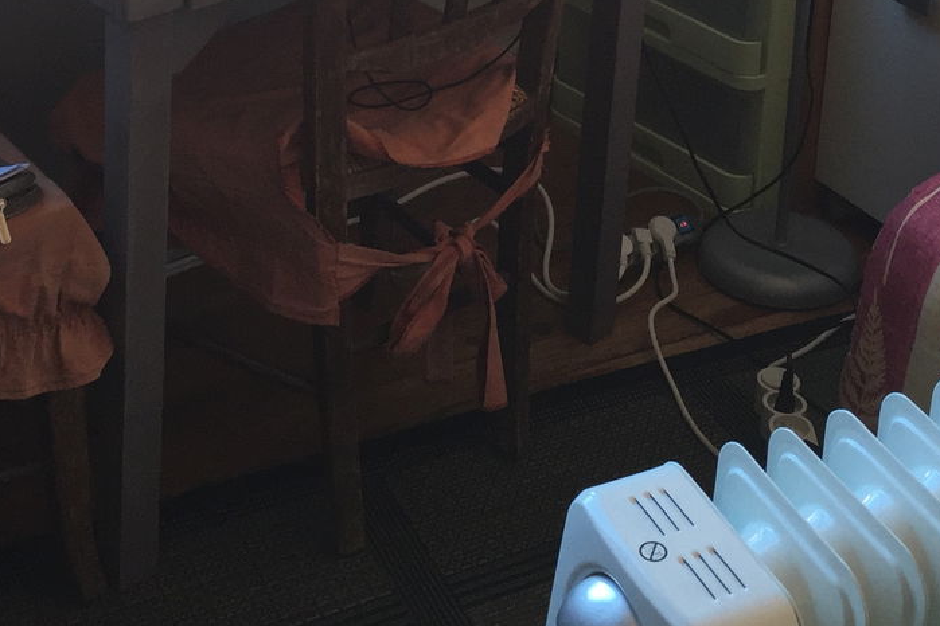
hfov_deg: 29.2
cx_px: 528
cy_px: -114
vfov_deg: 18.7
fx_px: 1802
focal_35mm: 69
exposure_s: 1/50
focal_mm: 4.15
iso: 40
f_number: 2.2
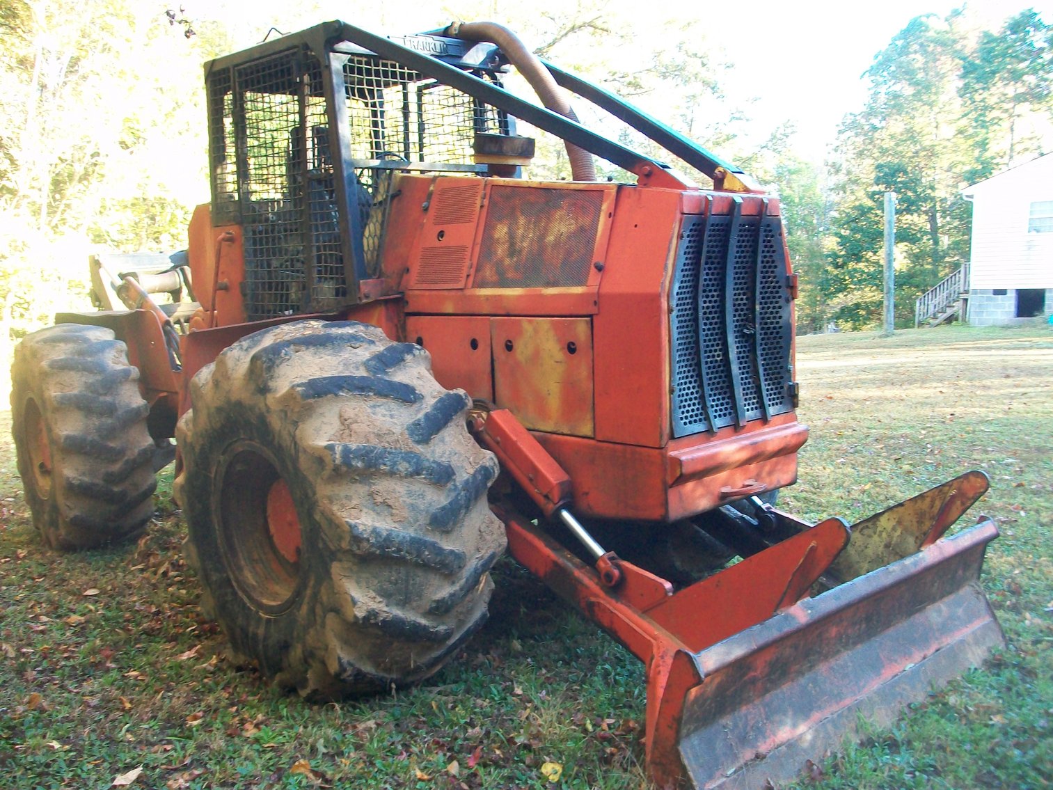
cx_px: 526
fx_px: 1034
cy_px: 395
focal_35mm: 34
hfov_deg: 54.0
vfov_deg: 41.8
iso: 160
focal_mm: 5.7
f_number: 2.8
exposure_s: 1/50
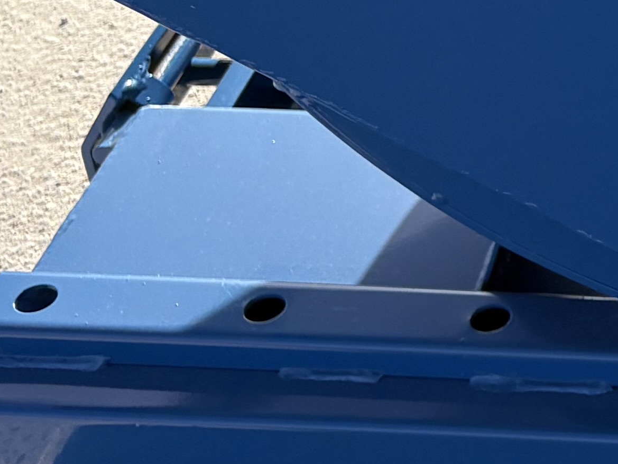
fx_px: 2268
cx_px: 1303
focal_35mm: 127
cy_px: -86
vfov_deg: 11.5
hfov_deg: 13.1
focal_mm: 5.96
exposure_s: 1/2283
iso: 50
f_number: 1.6
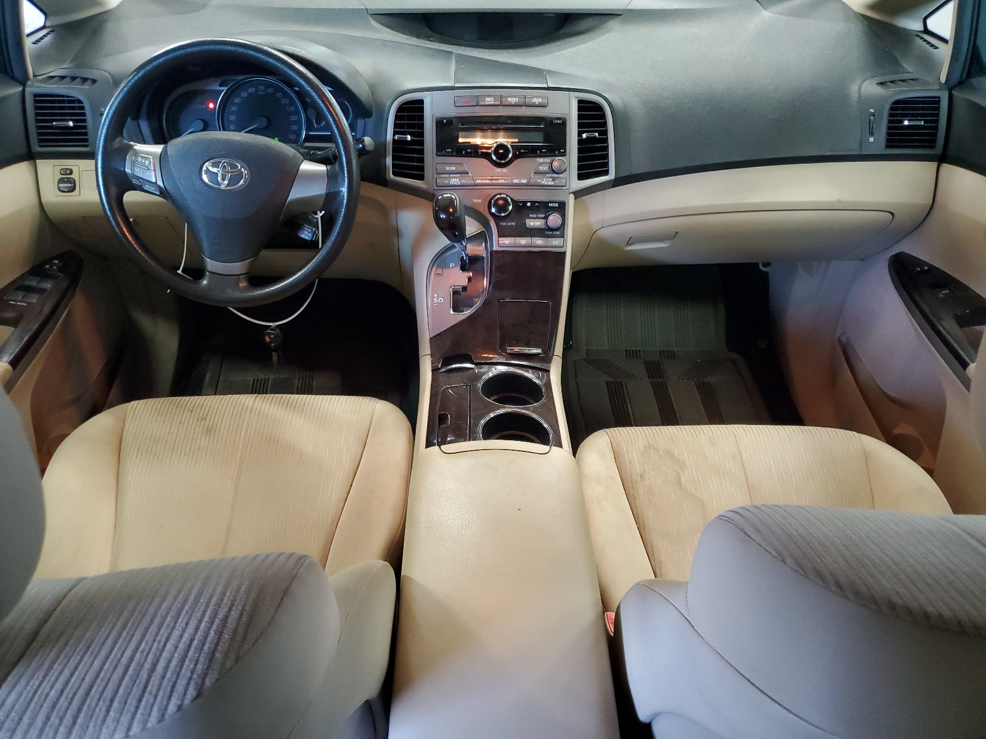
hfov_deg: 67.3
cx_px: 493
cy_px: 370
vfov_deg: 53.1
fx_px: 741
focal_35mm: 26
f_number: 1.5
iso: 349
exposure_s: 1/30
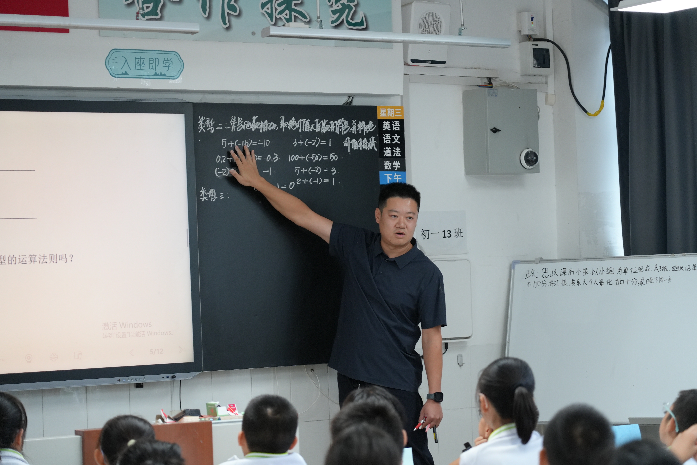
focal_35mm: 105
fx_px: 2033
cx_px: 348
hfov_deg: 19.5
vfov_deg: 13.0
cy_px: 232
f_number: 4
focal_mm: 105
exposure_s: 1/160
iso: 1600
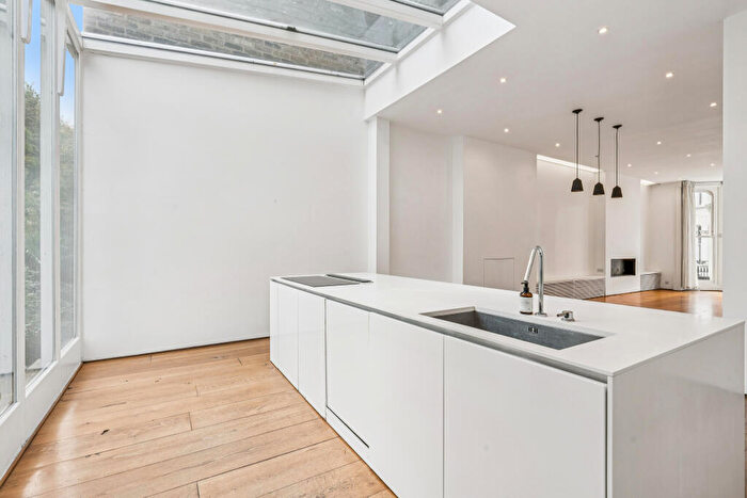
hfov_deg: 96.7
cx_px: 374
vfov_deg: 73.8
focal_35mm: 16
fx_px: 332
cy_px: 249
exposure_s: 1/2
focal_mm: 16
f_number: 9.5
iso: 50
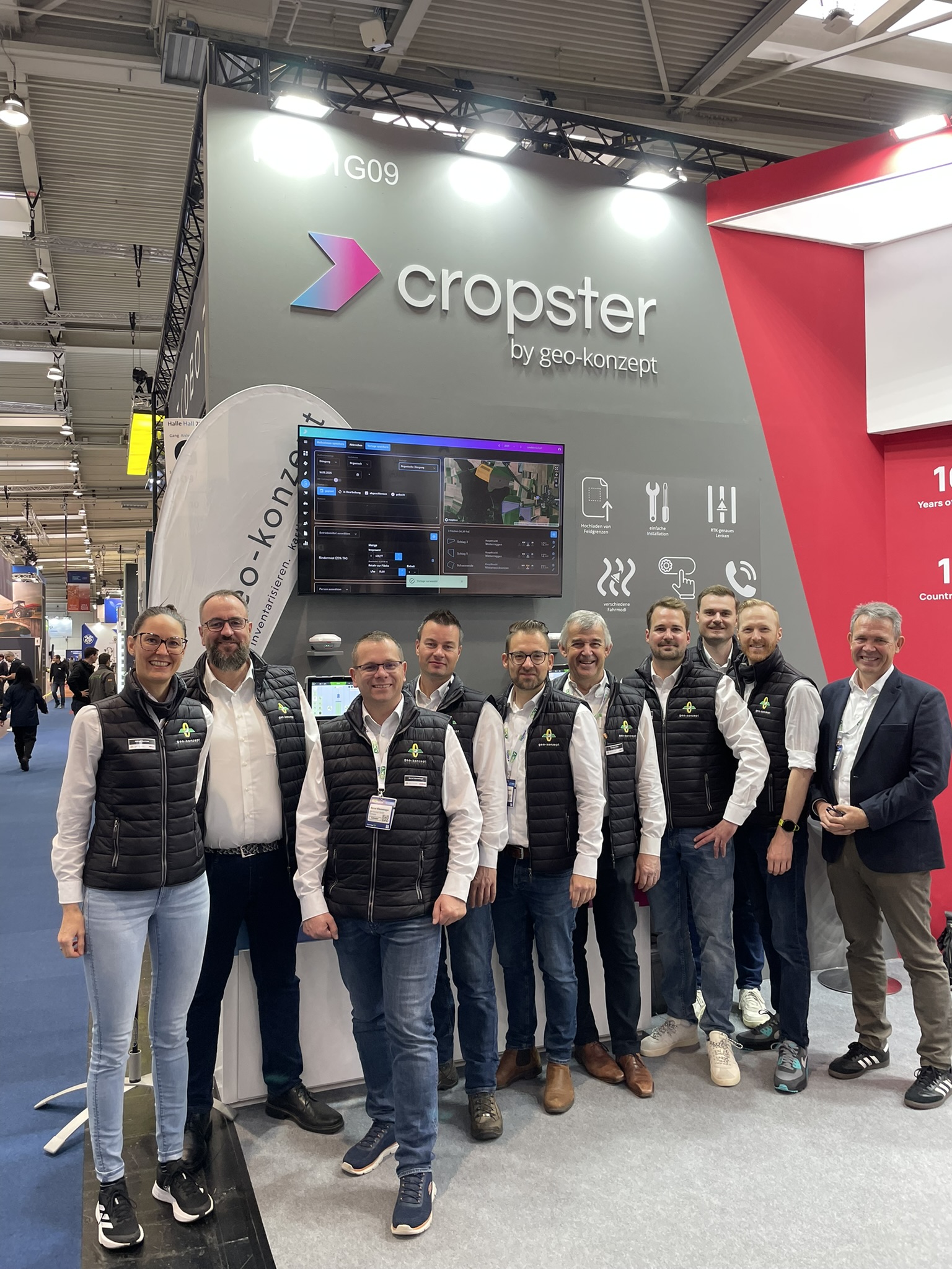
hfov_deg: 53.1
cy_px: 634
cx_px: 476
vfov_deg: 67.3
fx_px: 953
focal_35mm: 26
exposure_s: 1/100
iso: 100
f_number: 1.6
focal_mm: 4.2
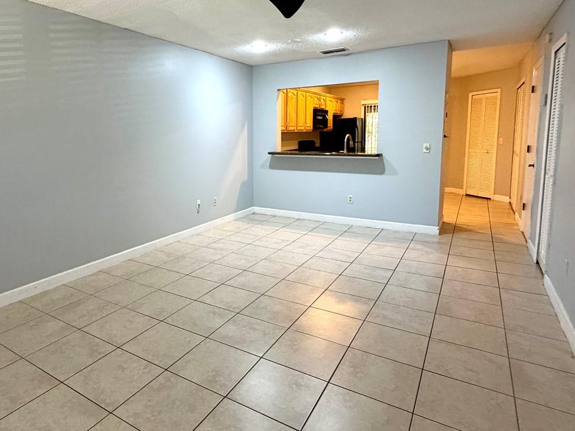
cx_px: 213
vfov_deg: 58.5
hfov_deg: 72.6
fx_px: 382
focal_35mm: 23
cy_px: 178
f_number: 2.2
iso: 320
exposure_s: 1/60
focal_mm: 2.22
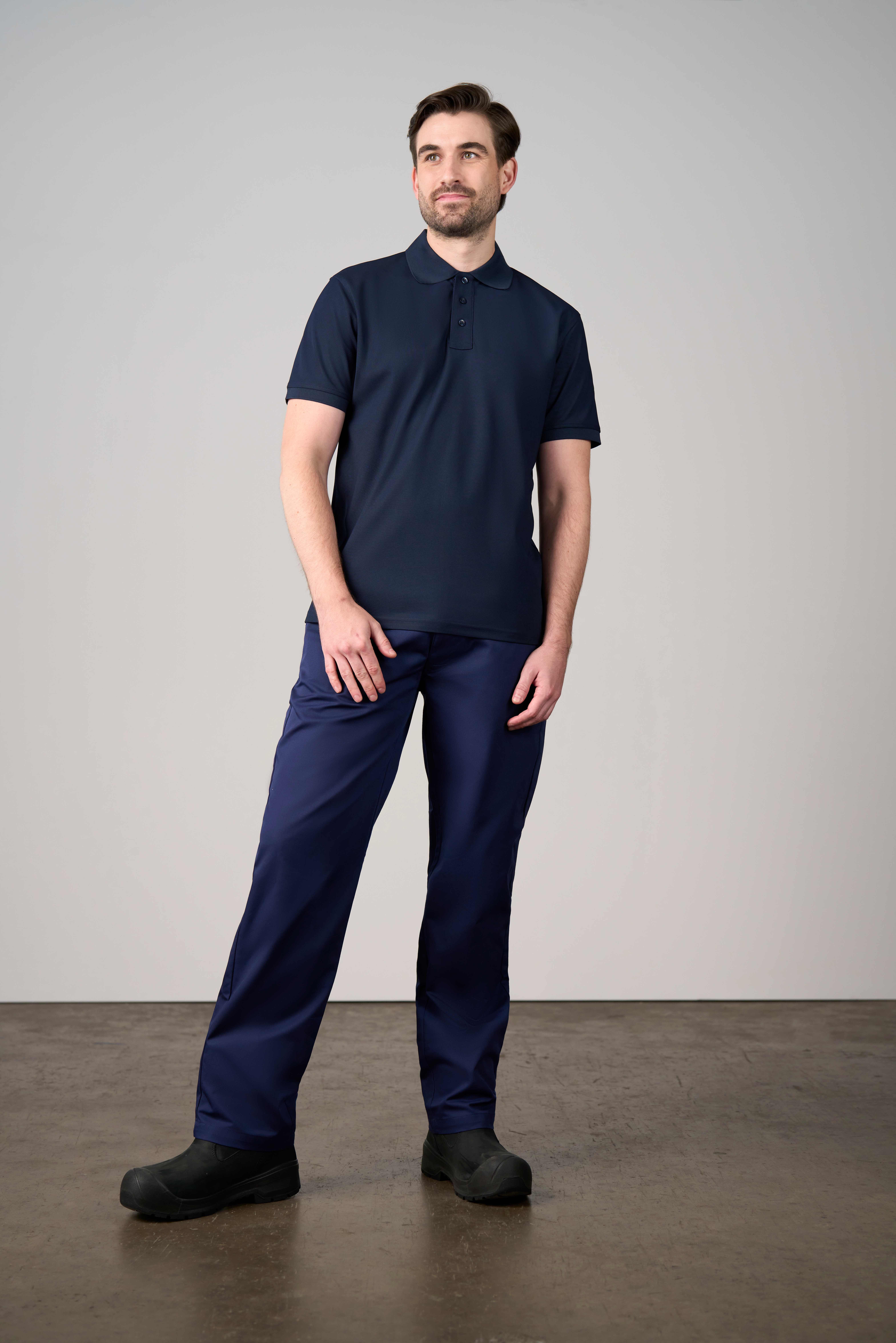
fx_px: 1866
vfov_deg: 39.6
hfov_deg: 27.0
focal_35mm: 50
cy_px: 672
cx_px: 448
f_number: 3.5
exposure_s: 1/160
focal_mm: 50
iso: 500
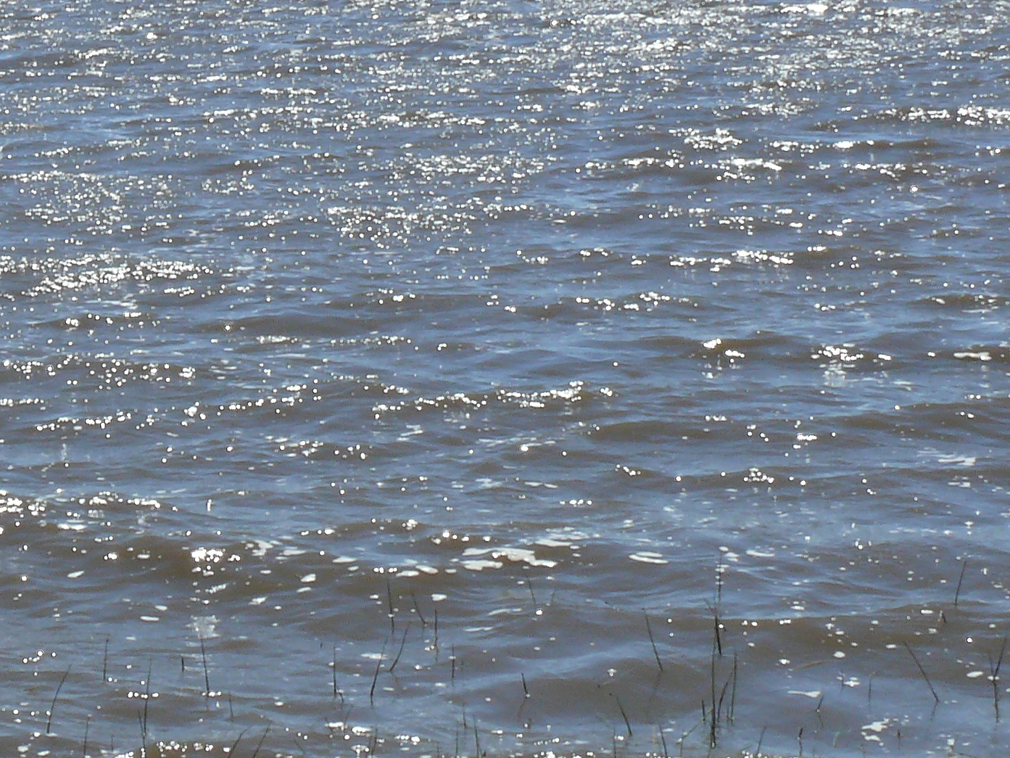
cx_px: 10
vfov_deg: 13.4
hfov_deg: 17.5
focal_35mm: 110
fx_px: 3210
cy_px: 178
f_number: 11
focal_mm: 9
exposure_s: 1/160
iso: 100
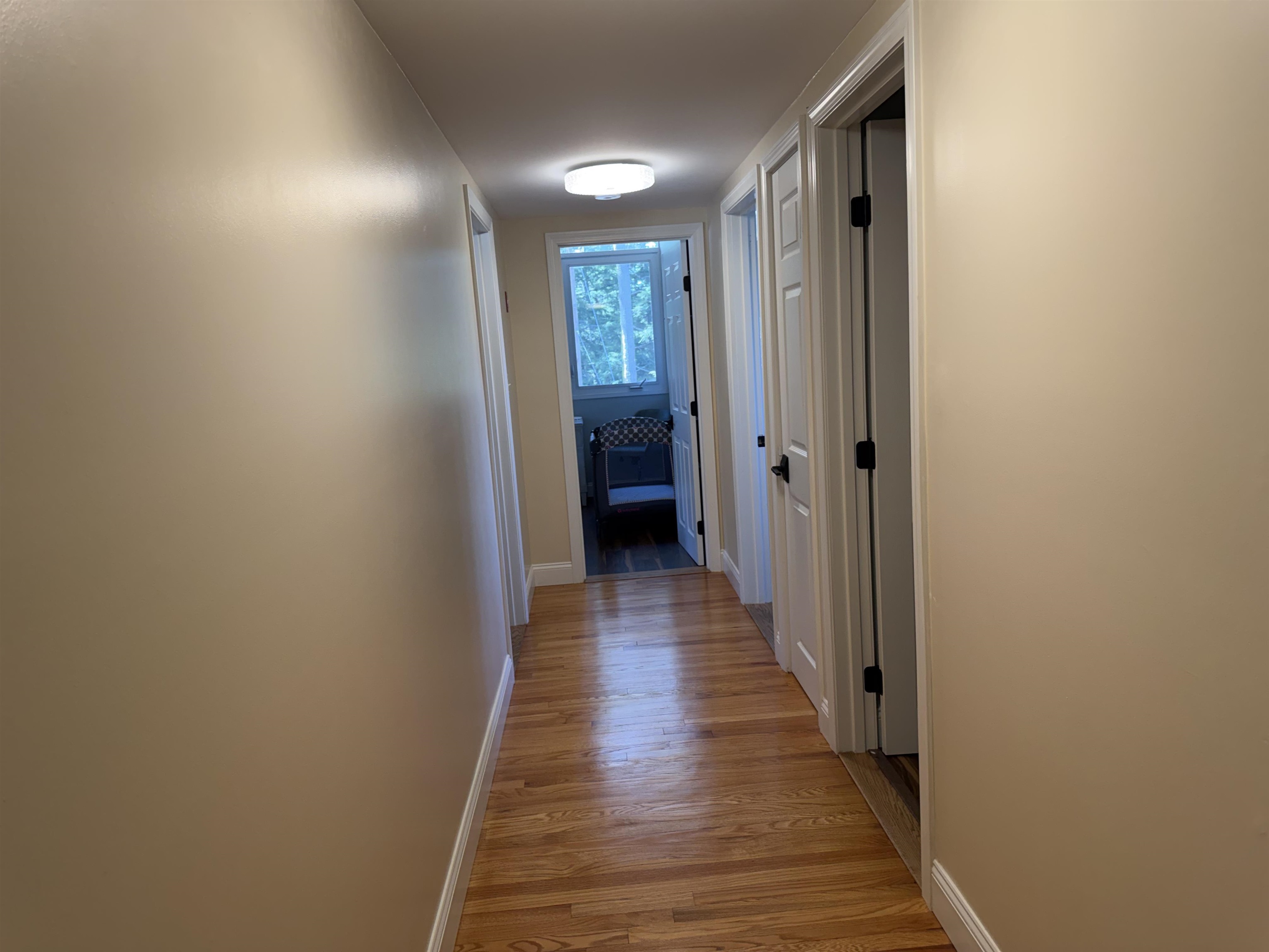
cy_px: 476
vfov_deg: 56.8
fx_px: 880
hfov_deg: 71.6
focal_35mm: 24
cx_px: 634
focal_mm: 6.76
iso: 125
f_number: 1.78
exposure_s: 1/120
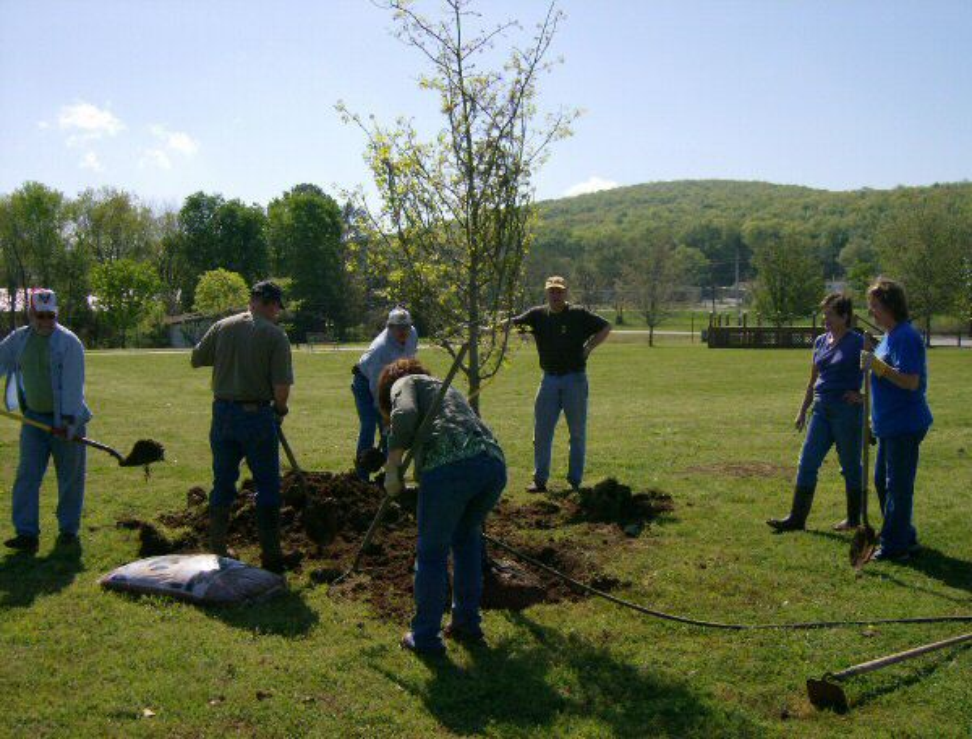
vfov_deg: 40.0
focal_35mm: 36
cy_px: 370
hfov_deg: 51.1
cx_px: 486
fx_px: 1016
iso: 100
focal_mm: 6
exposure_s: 1/953
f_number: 4.7
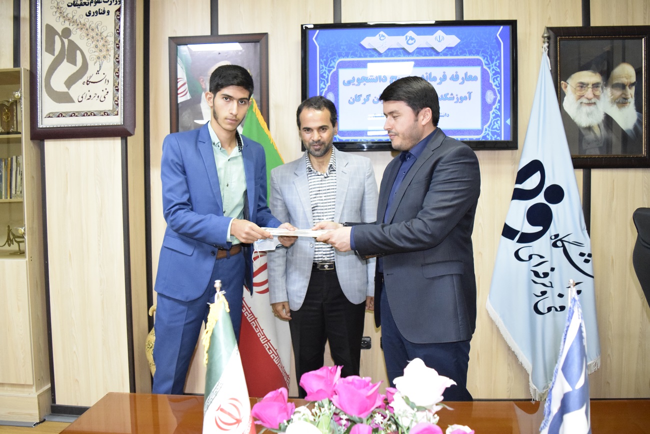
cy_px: 217
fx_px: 488
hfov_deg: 67.4
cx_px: 325
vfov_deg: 47.9
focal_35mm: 27
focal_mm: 18
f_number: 4.5
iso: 5000
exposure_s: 1/125
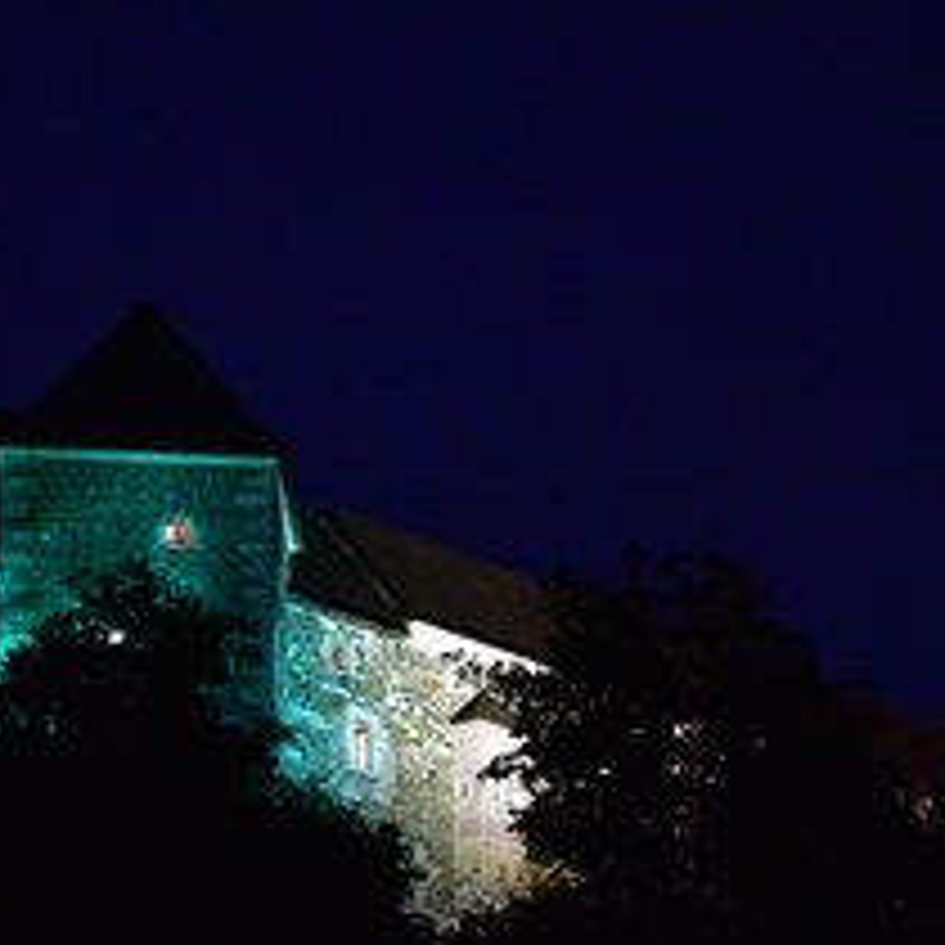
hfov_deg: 6.0
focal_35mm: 293
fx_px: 9050
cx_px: 414
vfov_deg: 6.0
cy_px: 713
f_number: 2.8
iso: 5000
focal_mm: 145
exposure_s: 1/100
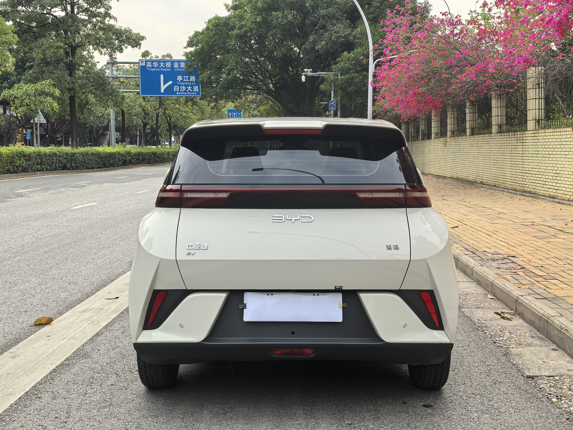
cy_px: 211
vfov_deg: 34.4
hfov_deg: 44.8
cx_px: 288
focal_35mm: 42
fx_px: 695
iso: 50
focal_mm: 6.98
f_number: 2
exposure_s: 1/2415
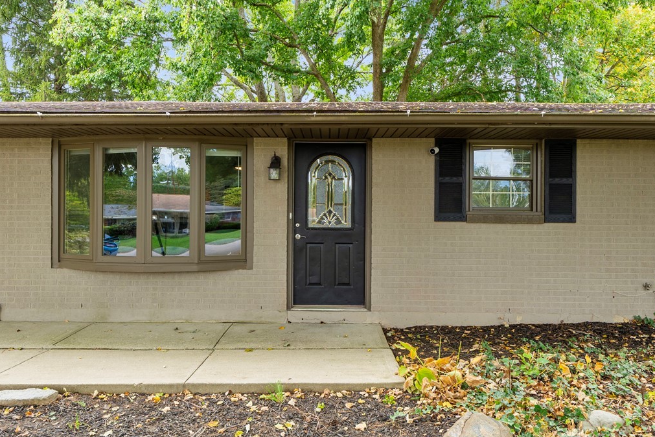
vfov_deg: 45.0
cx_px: 330
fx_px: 528
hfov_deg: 63.7
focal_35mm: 29
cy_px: 222
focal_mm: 18
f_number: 9
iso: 200
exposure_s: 1/25
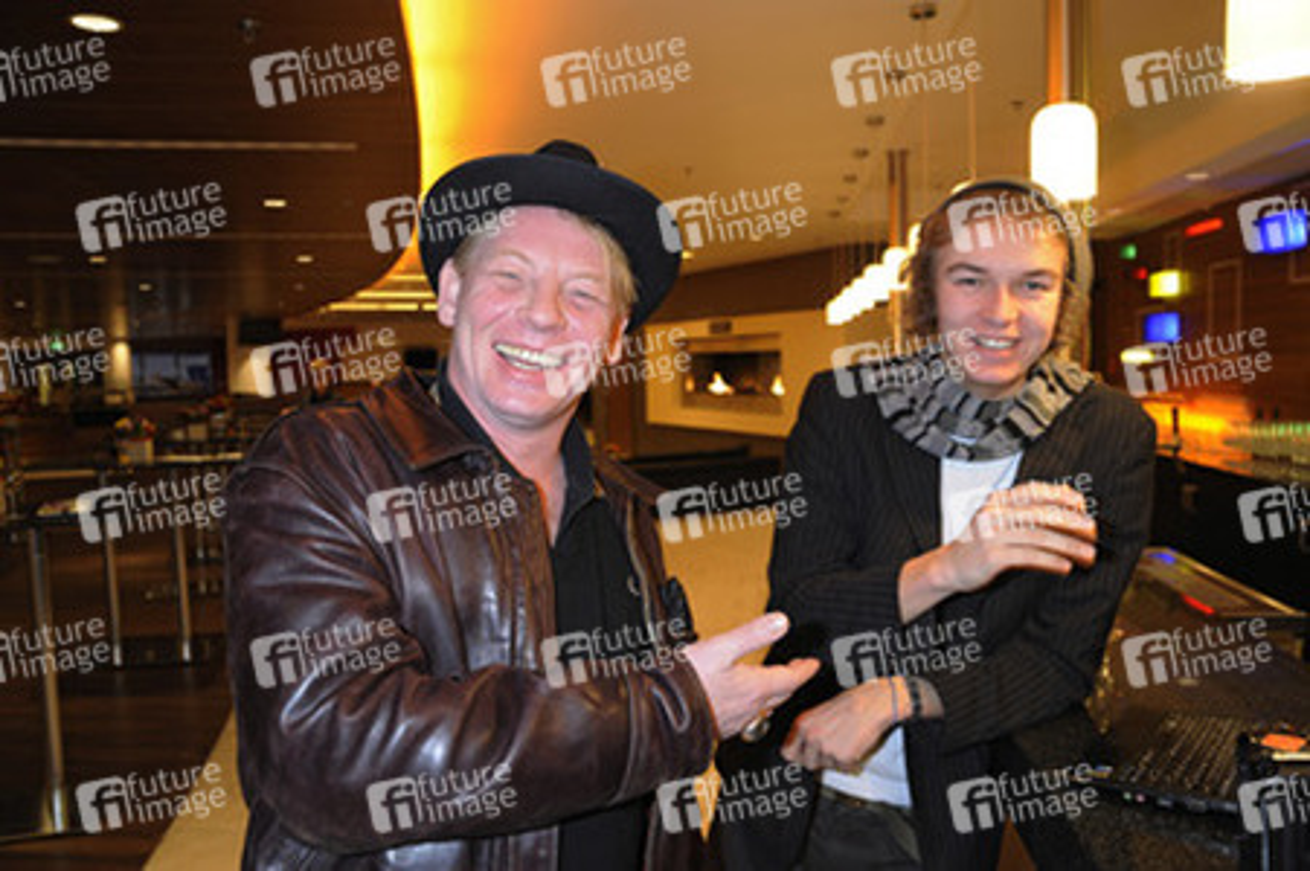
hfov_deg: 65.5
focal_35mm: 28
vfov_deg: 46.3
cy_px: 436
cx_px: 655
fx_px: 1018
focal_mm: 28
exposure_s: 1/40
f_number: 5
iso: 1000
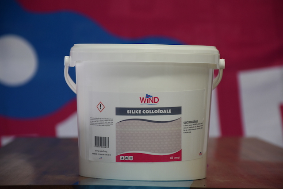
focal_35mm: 168
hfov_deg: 12.2
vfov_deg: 8.2
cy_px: 94
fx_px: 1321
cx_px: 142
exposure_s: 1/60
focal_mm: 112
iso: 640
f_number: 5.6
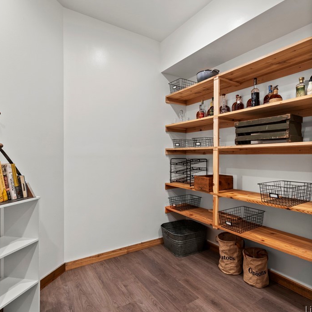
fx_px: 204
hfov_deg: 74.3
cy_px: 156
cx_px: 182
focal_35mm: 20
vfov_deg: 74.8
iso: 400
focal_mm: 10
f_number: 8
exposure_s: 1/2
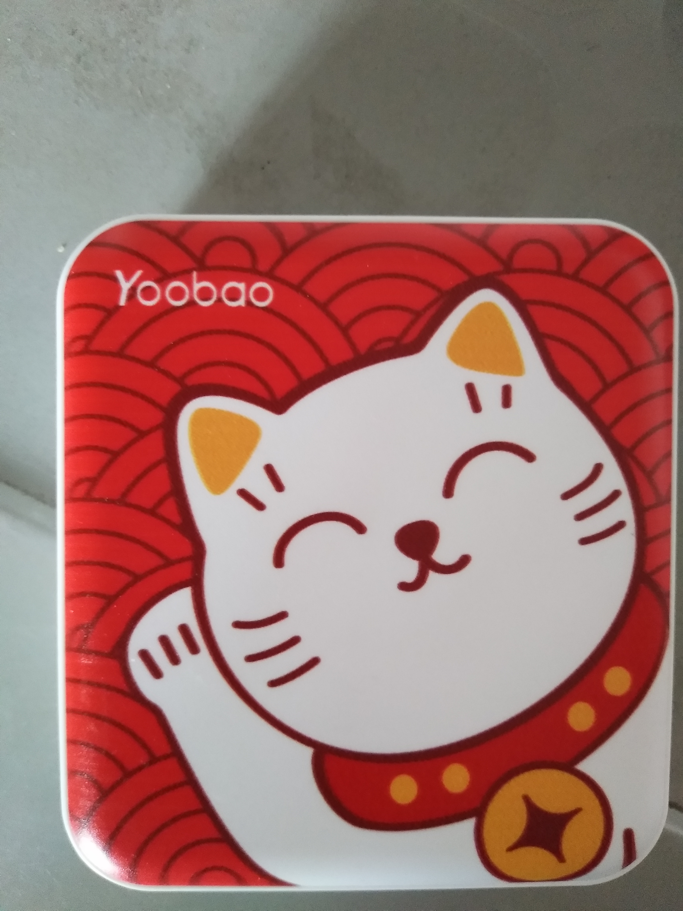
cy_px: 456
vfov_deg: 67.3
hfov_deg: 53.1
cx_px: 342
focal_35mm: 26
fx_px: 684
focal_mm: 3.88
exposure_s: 1/16.7
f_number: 2
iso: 640
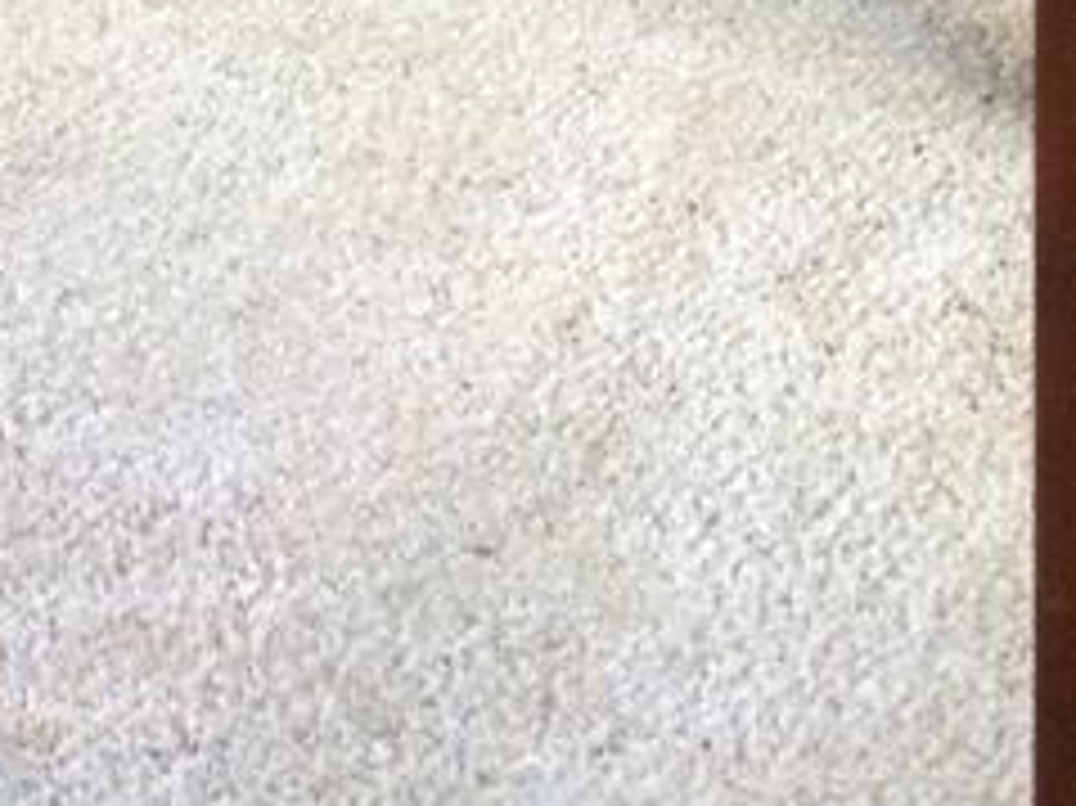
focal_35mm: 113
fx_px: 3511
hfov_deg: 16.9
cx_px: -108
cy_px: -444
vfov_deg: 12.4
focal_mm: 4.12
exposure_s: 1/30
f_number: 2.2
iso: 200
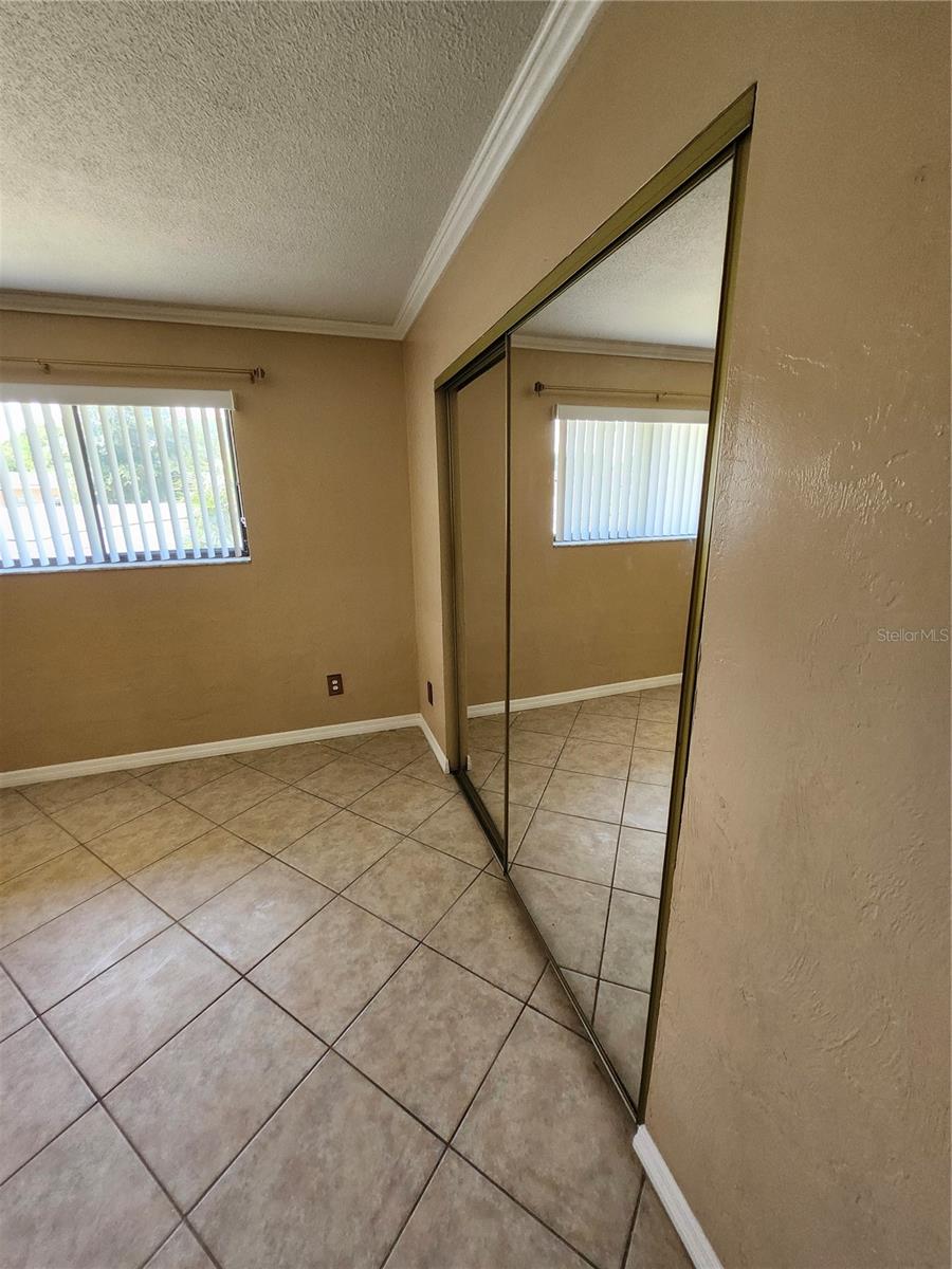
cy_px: 634
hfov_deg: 89.9
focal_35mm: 13
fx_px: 477
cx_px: 476
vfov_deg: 106.2
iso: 400
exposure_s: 1/60
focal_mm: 1.74
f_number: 2.2
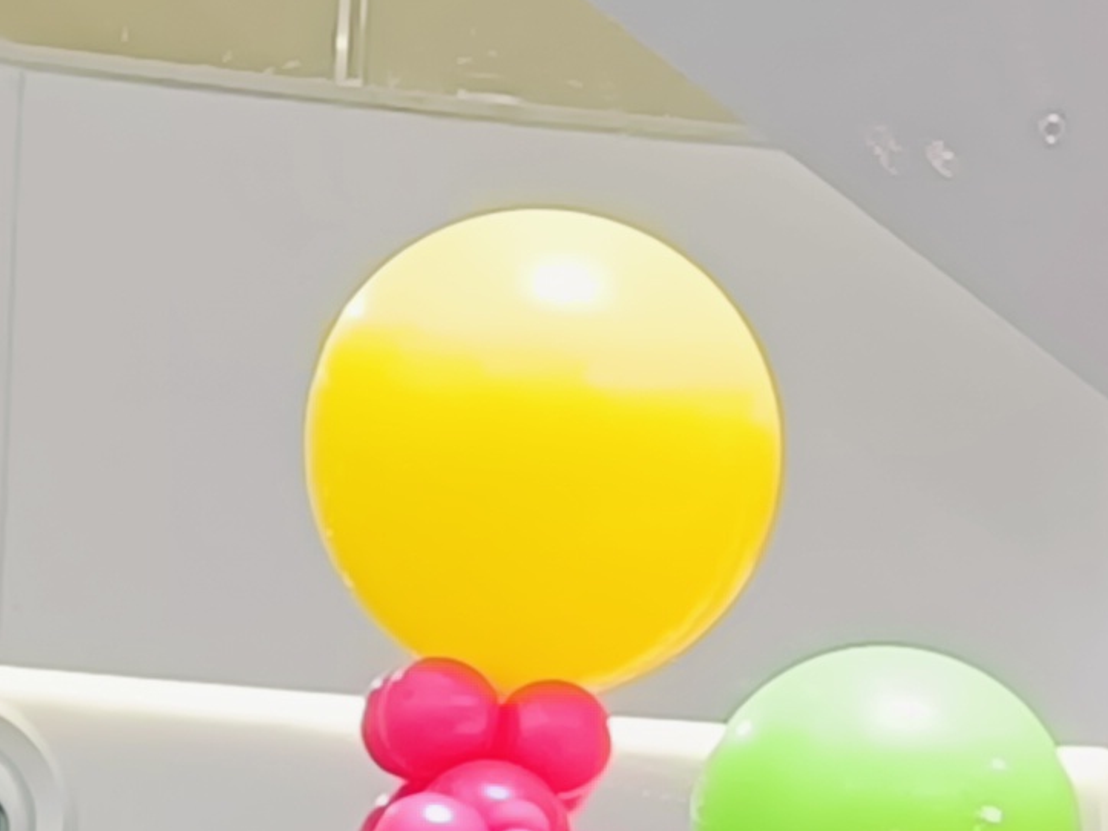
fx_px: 9537
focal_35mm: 298
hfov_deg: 6.5
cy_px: 1869
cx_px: 1864
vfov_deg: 4.9
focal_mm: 7.08
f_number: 2
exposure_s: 1/149
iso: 1158
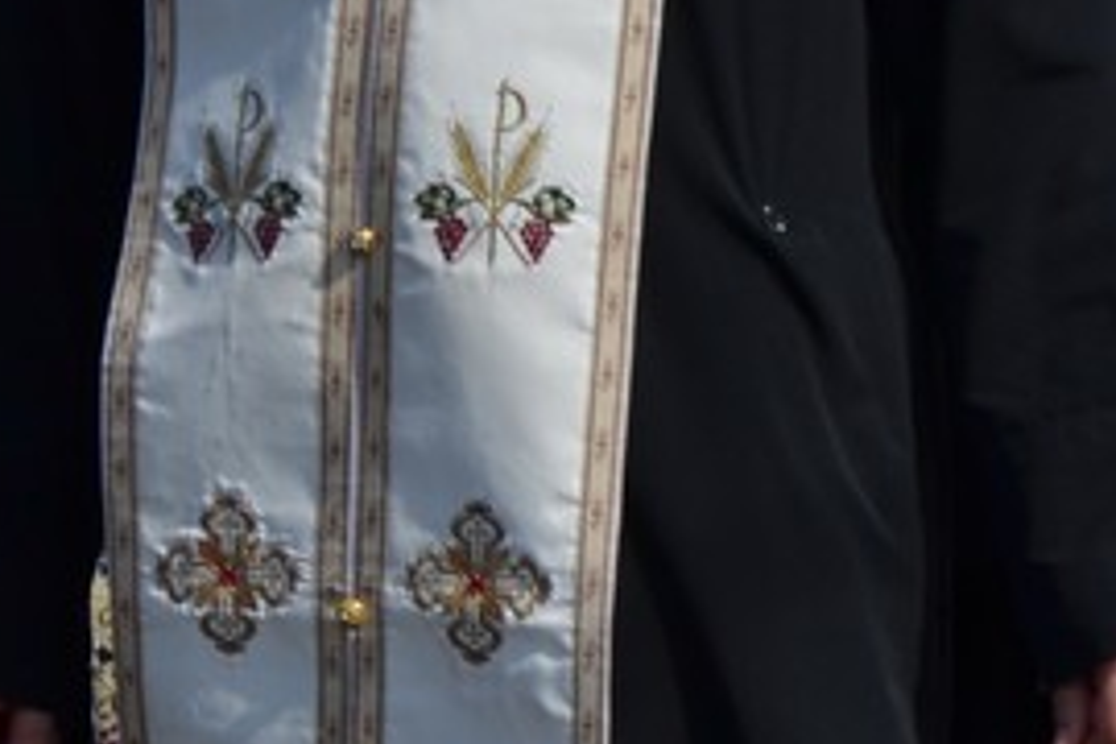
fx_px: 21736
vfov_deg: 2.0
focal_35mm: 701
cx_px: -430
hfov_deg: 2.9
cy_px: -897
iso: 100
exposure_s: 1/320
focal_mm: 105
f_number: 9
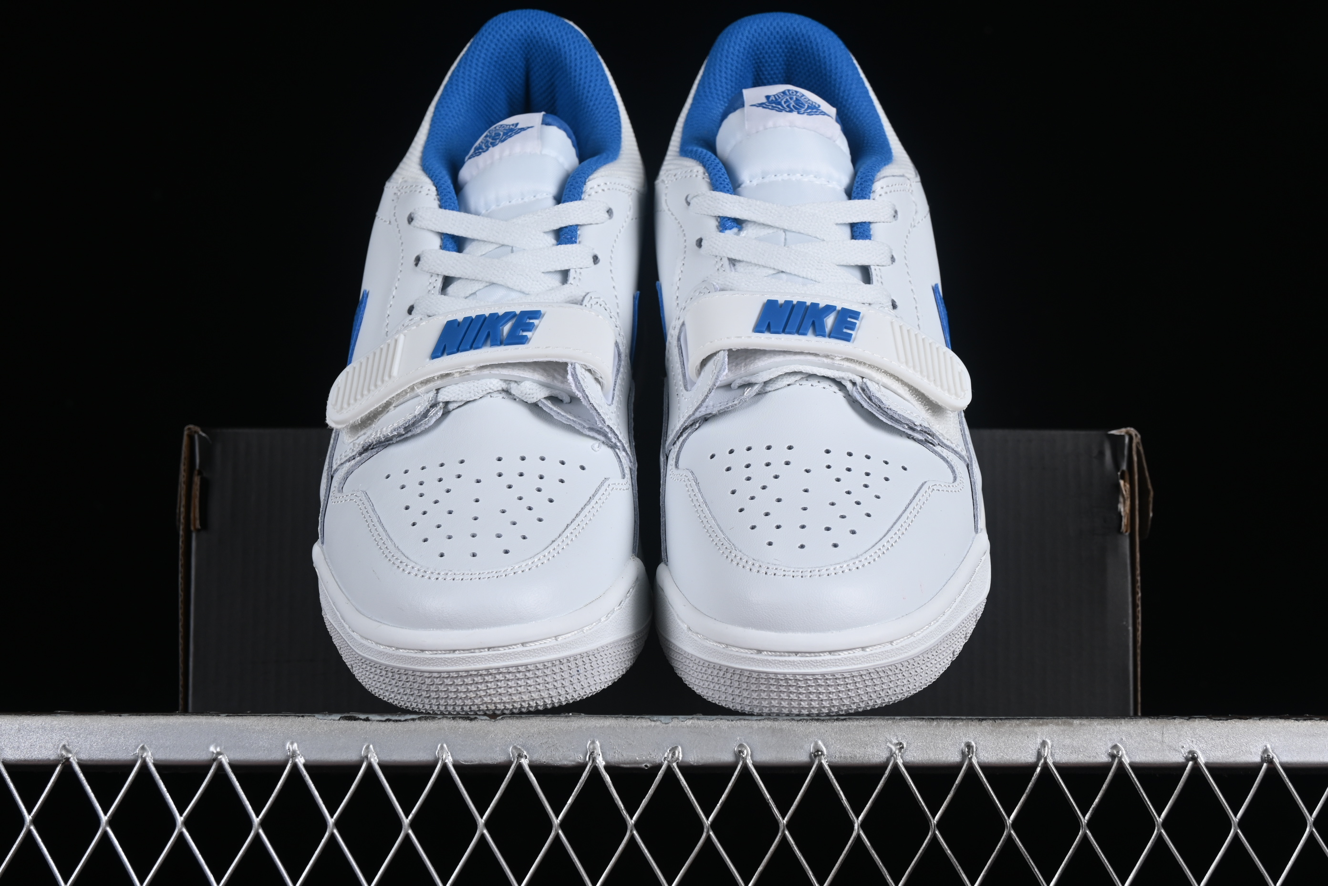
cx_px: 664
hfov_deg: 27.0
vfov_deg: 18.2
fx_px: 2766
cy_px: 443
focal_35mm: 75
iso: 160
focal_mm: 50
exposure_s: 1/100
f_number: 8
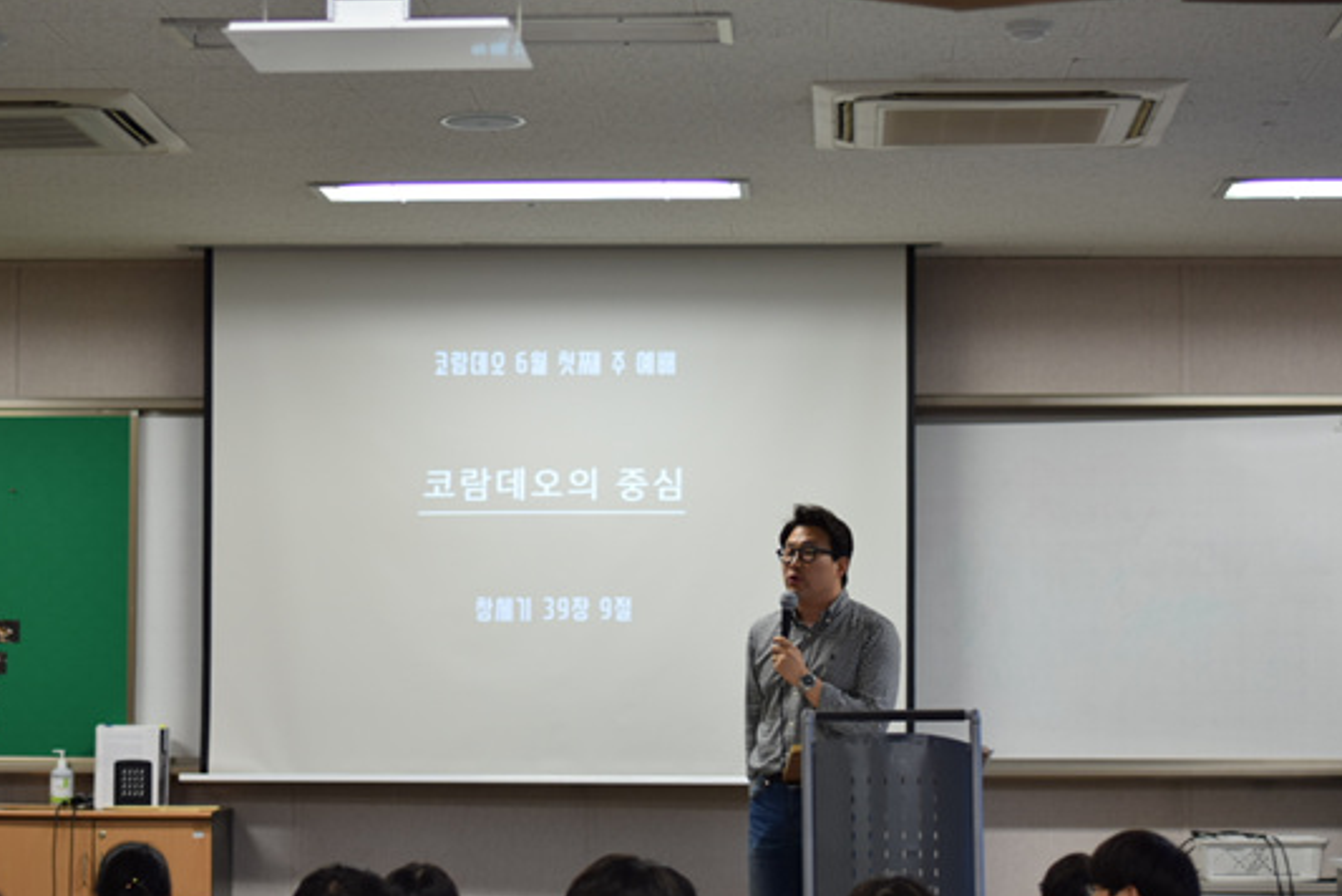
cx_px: 632
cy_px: 520
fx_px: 3357
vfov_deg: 15.2
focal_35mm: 90
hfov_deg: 22.6
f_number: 1.8
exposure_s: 1/125
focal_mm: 50
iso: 250
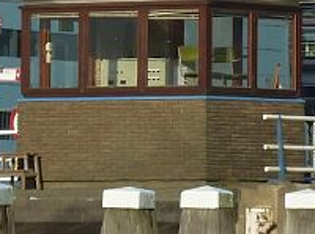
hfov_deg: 4.3
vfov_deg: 3.2
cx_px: 380
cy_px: 84
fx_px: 4185
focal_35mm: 461
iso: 80
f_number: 4.3
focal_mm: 14.7
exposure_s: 1/500
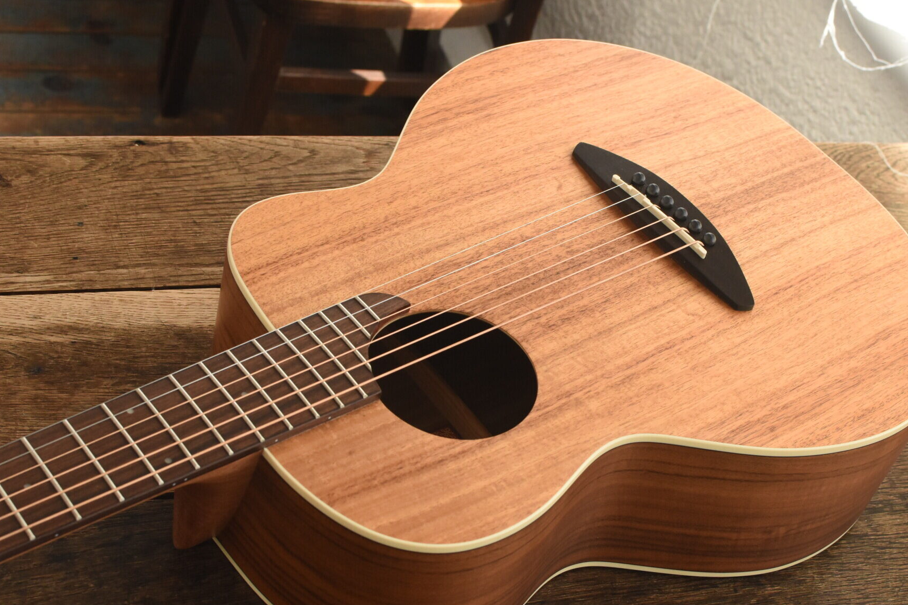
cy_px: 349
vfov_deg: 22.4
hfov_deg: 33.1
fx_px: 1528
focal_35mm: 61
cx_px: 476
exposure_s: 1/60
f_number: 8
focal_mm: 35
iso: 1400
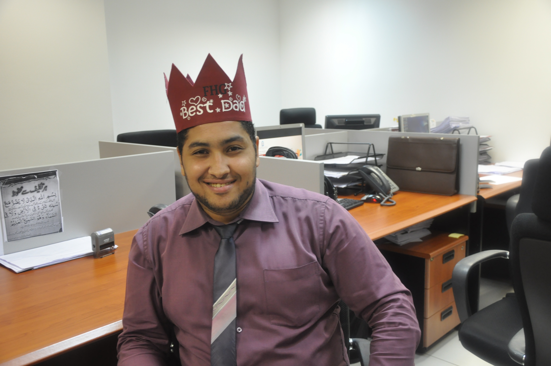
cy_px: 183
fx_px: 550
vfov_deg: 36.8
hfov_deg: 53.2
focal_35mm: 36
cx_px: 276
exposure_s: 1/20
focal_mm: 24
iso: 800
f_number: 4.5
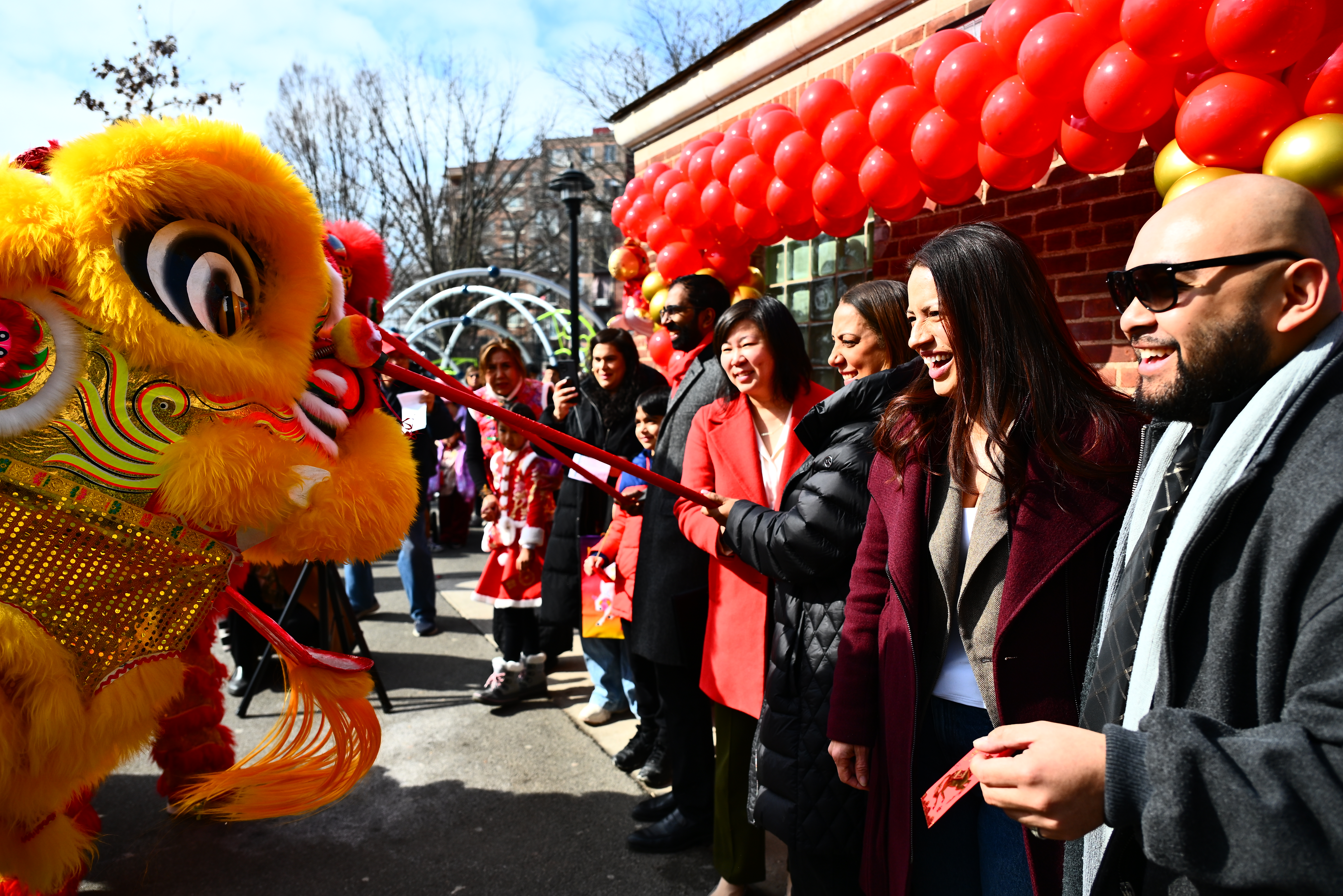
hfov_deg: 71.5
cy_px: 441
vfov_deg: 51.3
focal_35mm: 25
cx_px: 678
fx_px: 933
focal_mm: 24
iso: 280
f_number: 4
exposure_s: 1/2000
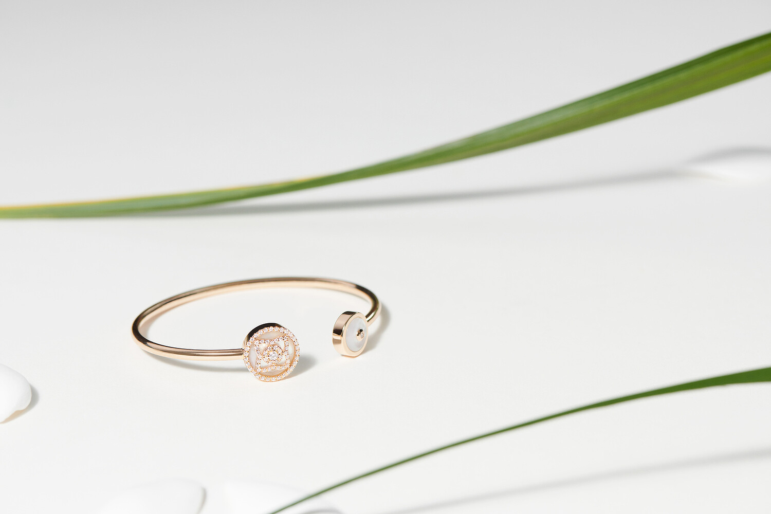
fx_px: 2249
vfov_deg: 13.0
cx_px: 386
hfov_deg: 19.5
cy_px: 257
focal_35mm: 105
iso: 400
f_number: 8
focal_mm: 105
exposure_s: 1/400
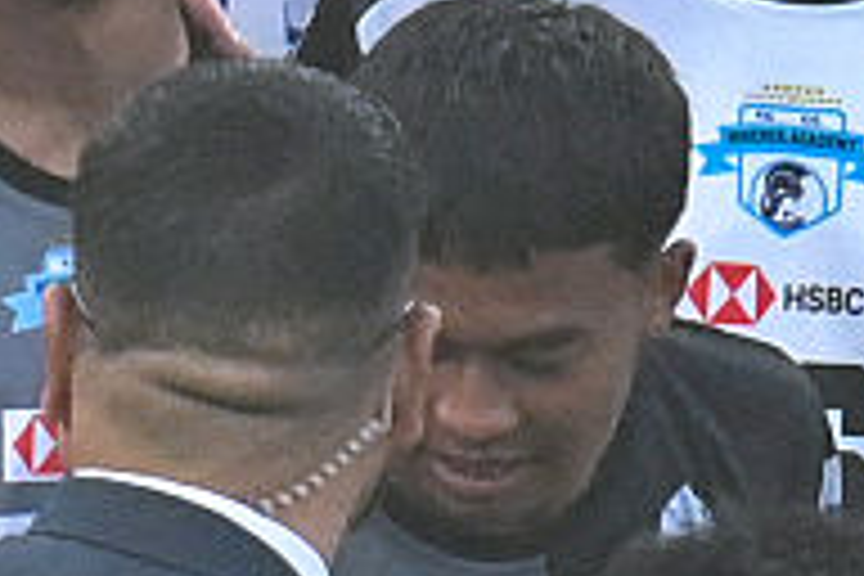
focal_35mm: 4010
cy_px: 180
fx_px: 96232
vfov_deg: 0.3
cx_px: -832
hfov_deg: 0.5
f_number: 4
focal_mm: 500
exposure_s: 1/2000
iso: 1250
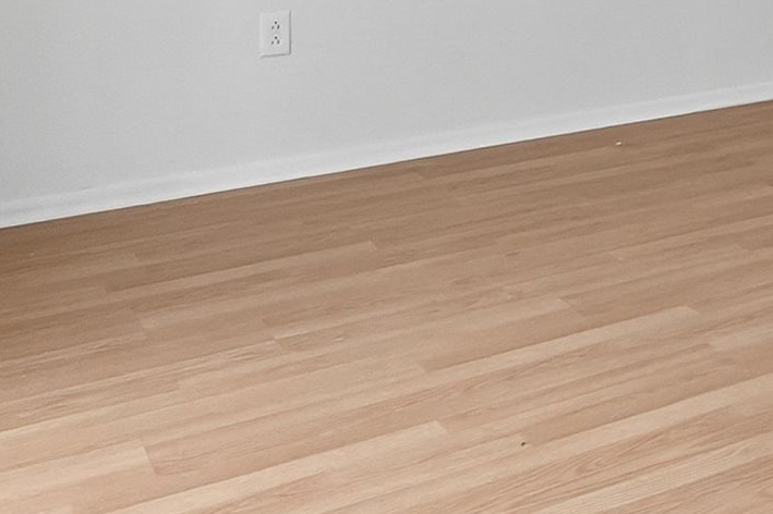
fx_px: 1395
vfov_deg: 18.7
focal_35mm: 65
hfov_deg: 25.7
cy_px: -239
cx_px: 1056
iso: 800
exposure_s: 1/4000
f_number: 4
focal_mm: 10
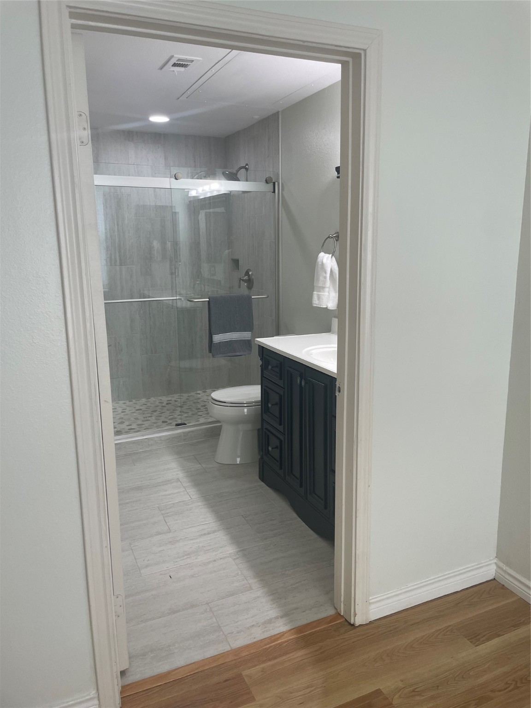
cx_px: 266
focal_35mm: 26
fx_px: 532
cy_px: 354
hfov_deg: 53.1
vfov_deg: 67.3
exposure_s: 1/120
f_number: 1.6
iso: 80
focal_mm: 4.2
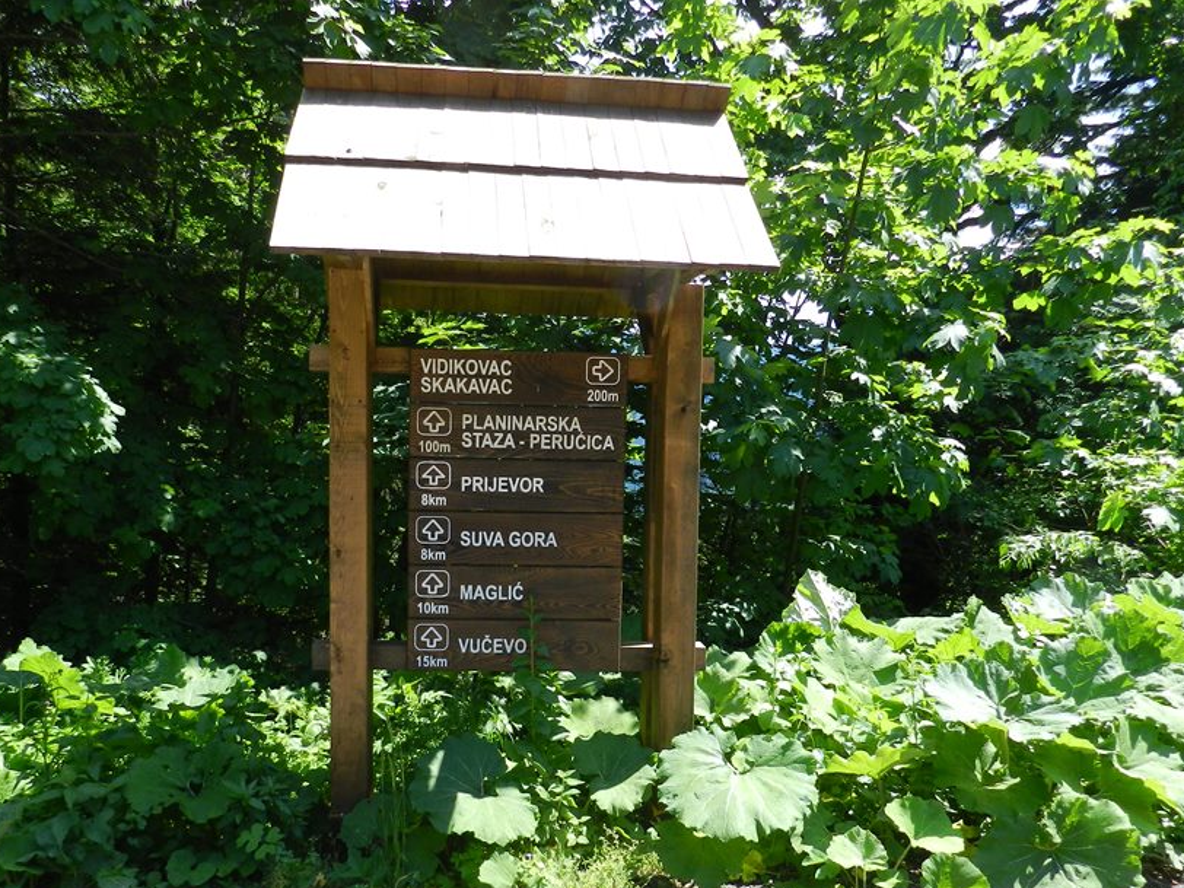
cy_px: 535
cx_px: 541
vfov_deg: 47.9
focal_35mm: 29
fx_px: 992
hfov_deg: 61.6
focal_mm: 4
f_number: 3.4
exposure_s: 1/500
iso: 160
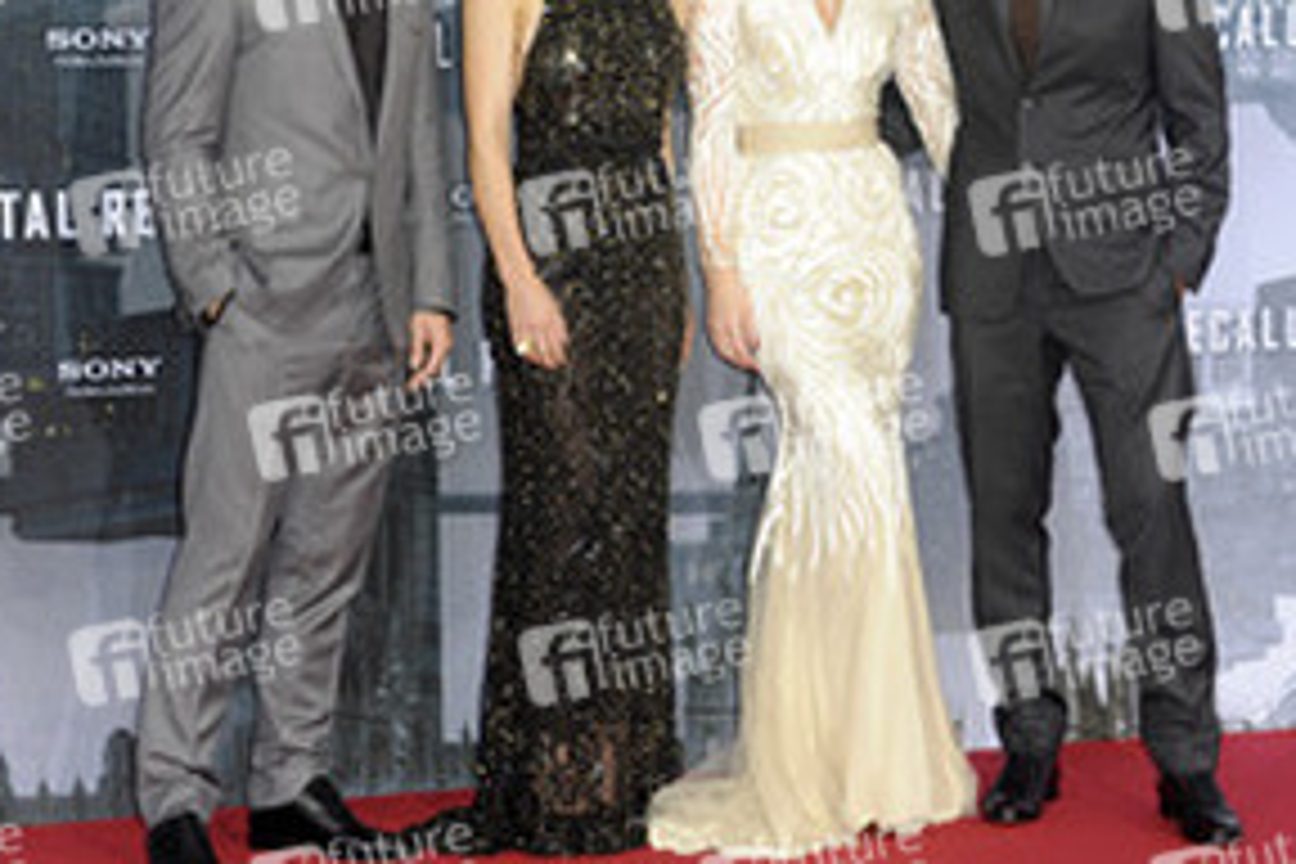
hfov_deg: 16.0
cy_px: 315
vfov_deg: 10.7
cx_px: 693
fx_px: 4608
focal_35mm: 128
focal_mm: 82
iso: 800
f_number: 6.3
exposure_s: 1/160
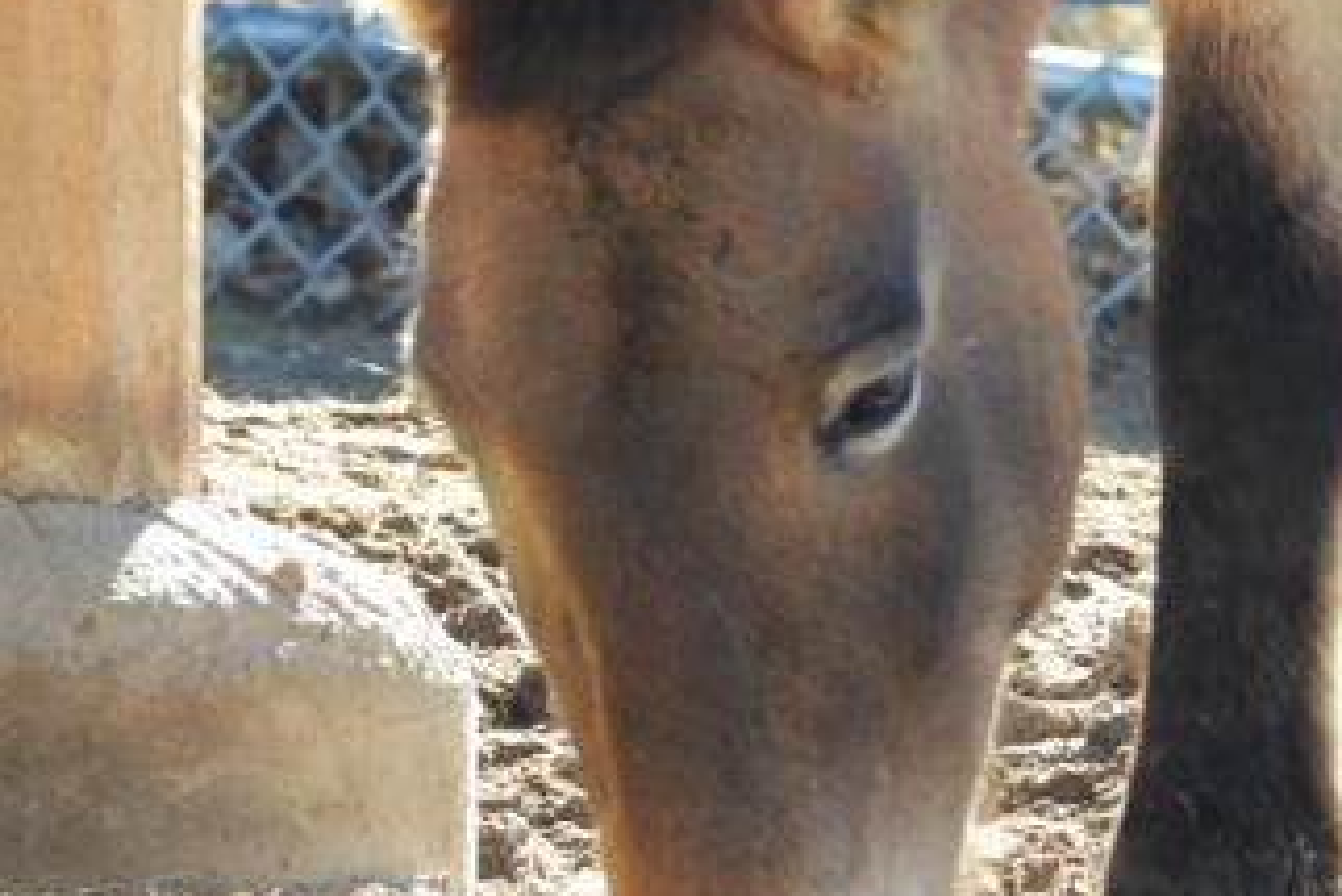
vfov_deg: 0.9
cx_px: 921
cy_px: 392
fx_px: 54224
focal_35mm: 1454
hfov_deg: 1.4
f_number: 5.6
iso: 100
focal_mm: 135
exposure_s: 1/60
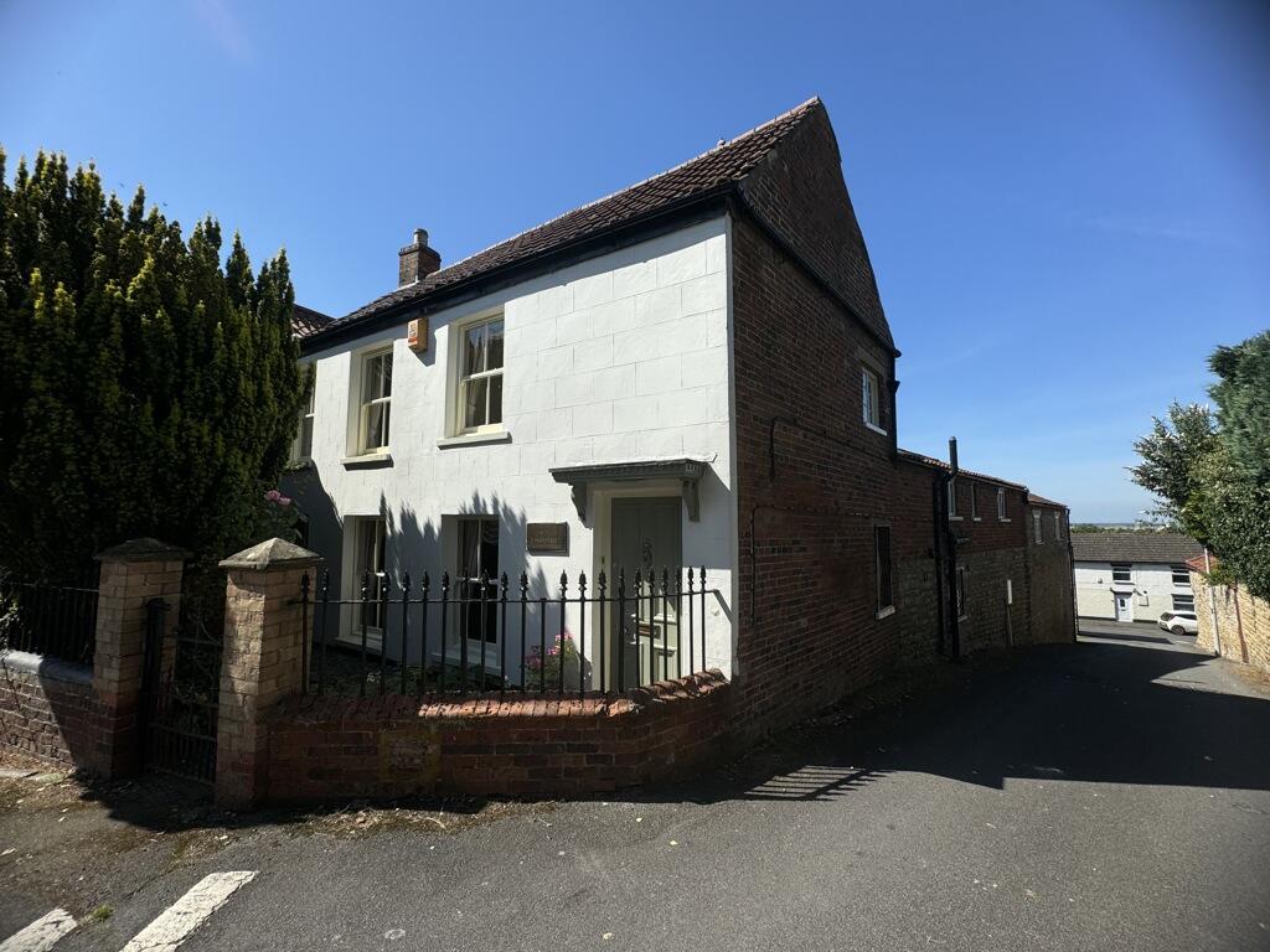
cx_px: 635
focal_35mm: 14
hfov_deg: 102.1
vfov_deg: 85.7
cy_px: 476
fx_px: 514
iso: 50
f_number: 2.2
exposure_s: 1/2342
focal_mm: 2.22
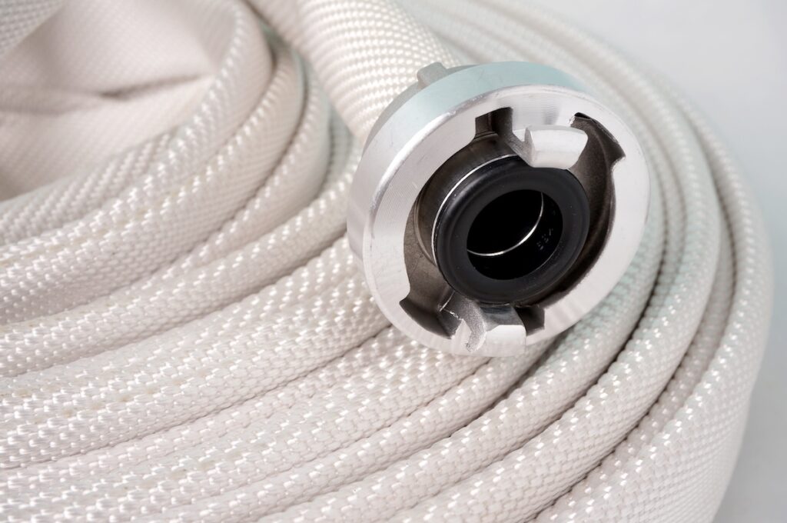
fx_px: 1146
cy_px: 262
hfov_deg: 37.9
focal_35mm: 52
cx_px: 394
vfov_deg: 25.7
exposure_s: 1/125
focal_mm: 35
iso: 100
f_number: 10
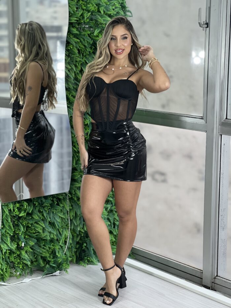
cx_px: 116
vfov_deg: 25.3
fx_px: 685
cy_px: 154
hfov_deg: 19.1
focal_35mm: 77
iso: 200
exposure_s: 1/120
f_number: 2.8
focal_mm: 9
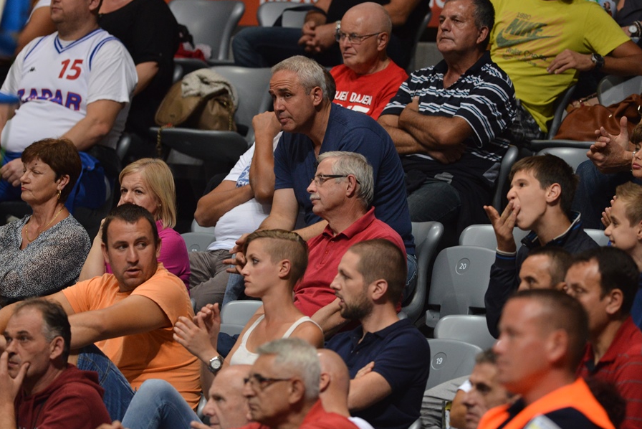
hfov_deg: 6.0
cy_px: 217
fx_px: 6118
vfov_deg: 4.0
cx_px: 320
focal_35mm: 343
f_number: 5.6
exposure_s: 1/500
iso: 2500
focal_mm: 300
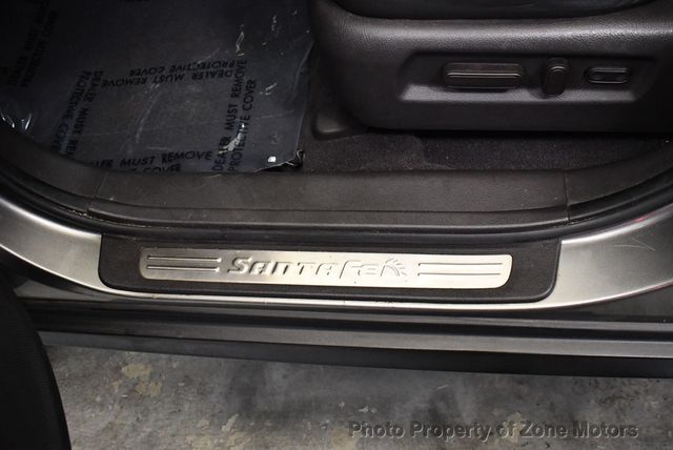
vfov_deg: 36.9
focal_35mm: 36
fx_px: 674
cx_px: 336
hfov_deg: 53.1
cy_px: 225
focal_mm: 18
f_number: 3.5
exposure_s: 1/125
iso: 3200
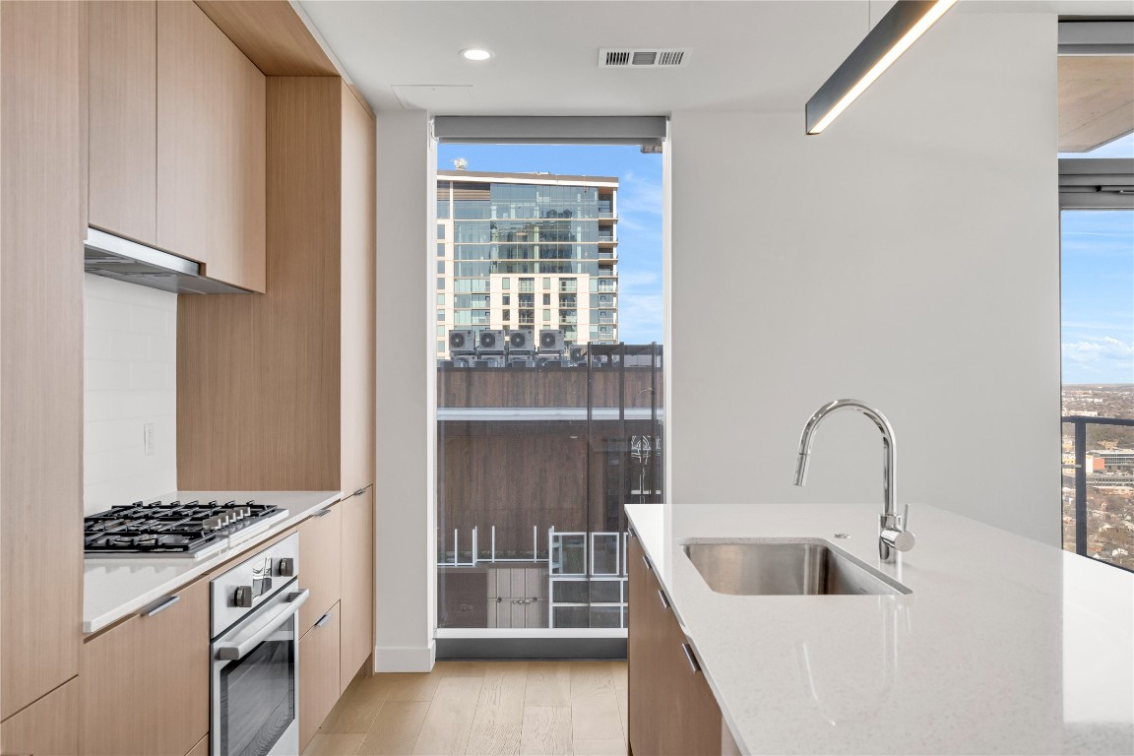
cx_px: 567
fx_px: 913
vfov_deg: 45.0
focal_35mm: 29
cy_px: 378
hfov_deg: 63.7
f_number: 9
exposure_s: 1/80
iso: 320
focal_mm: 29
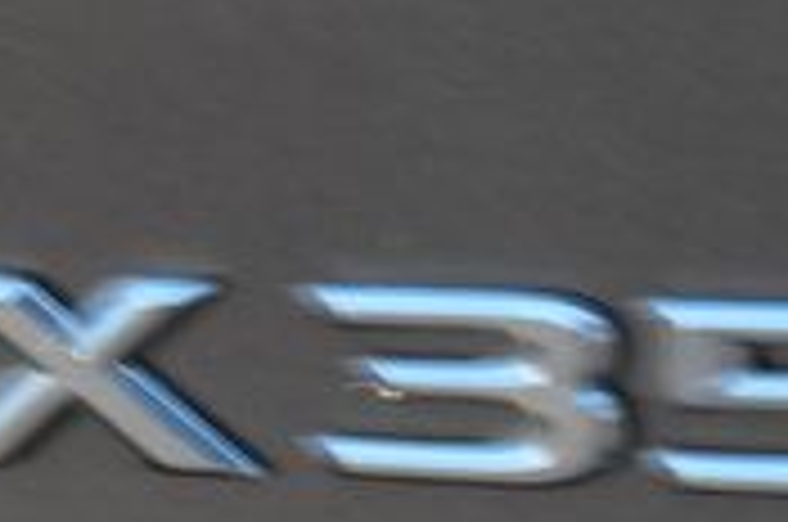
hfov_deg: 6.8
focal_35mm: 302
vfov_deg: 4.5
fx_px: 6595
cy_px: 378
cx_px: 576
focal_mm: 55
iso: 1600
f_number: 5.6
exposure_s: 1/4
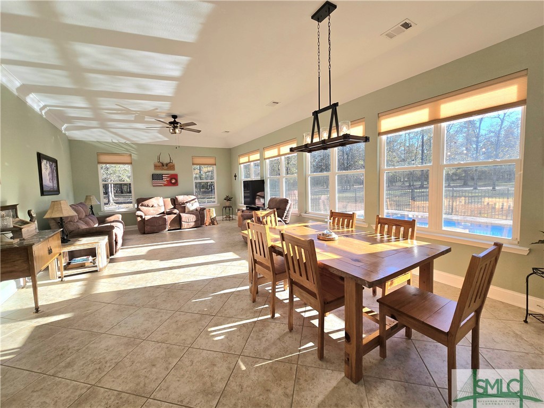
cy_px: 204
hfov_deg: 106.2
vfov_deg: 89.9
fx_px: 204
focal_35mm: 13
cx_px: 272
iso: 50
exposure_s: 1/385
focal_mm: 2.2
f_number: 2.2
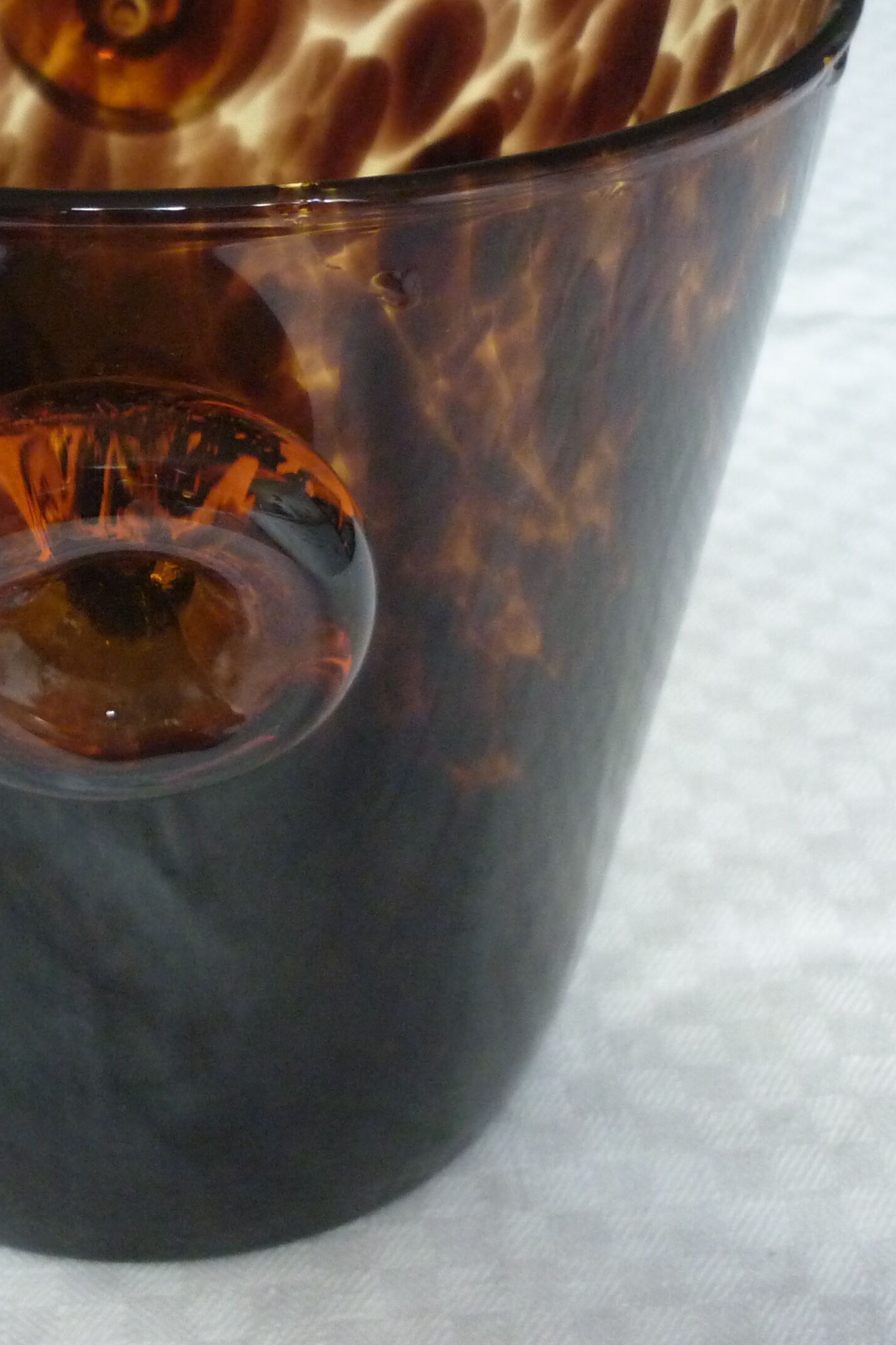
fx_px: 2166
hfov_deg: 22.8
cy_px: 498
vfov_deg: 34.3
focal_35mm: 58
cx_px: 82
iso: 400
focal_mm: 5.5
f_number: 2.8
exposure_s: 1/15
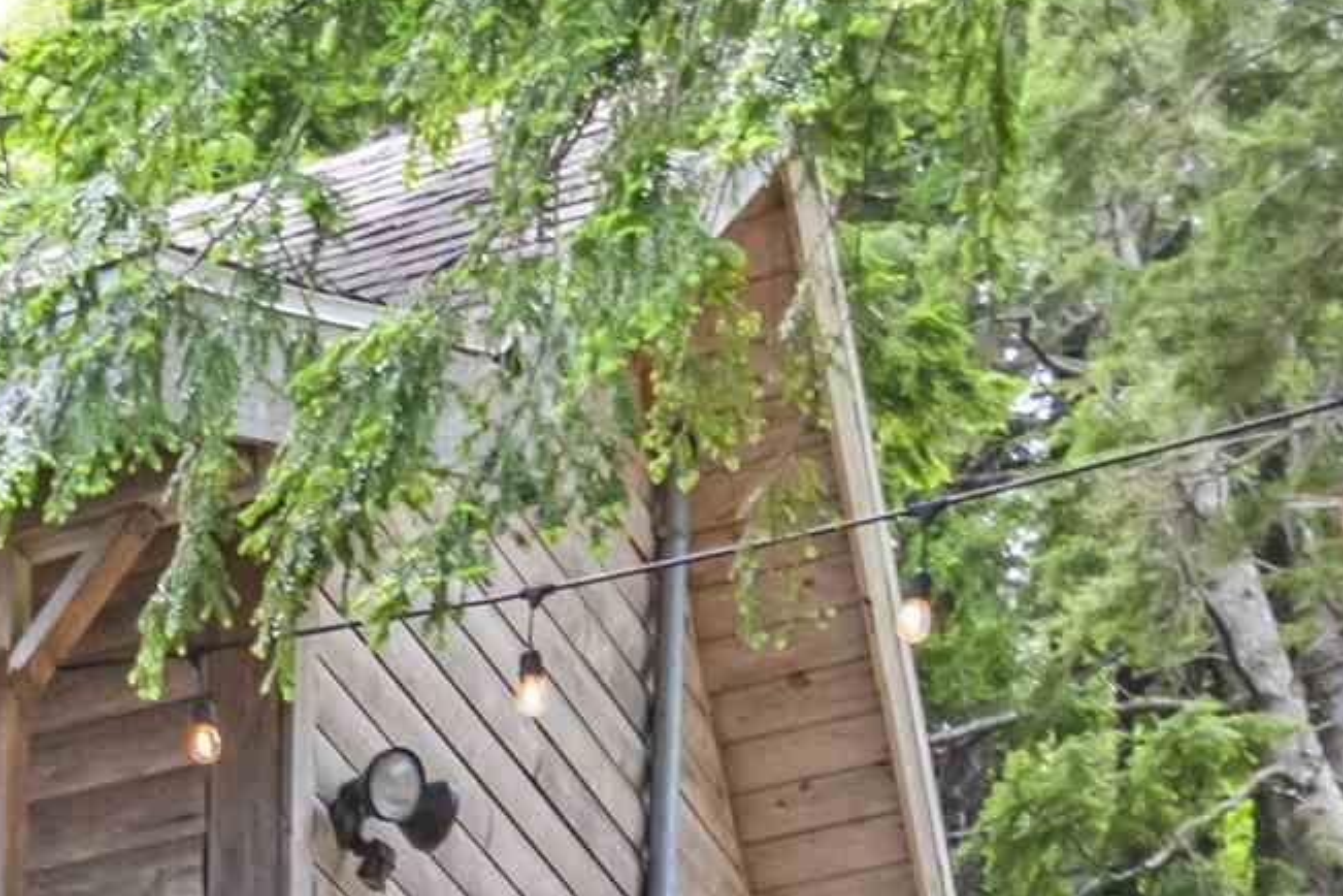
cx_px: -885
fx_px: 4490
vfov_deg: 10.1
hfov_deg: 15.2
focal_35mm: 120
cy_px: 2054
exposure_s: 1/100
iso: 200
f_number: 6.3
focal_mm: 17
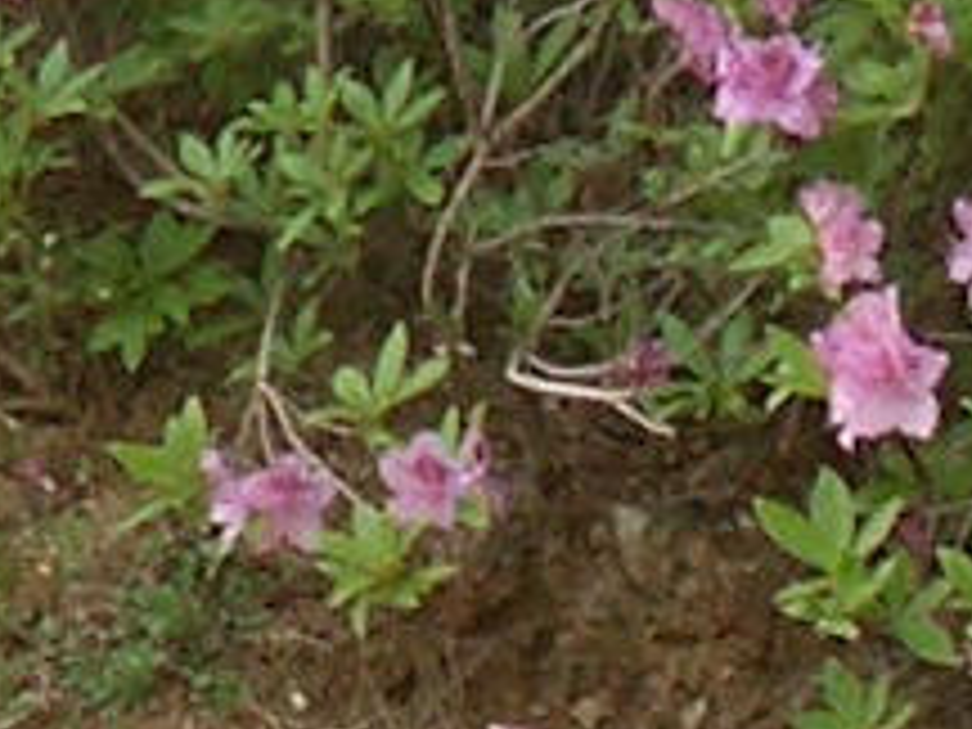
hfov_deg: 9.0
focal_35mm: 219
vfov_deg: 6.3
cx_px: -27
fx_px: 6149
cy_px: -1269
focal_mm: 5.6
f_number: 3.5
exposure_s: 1/100
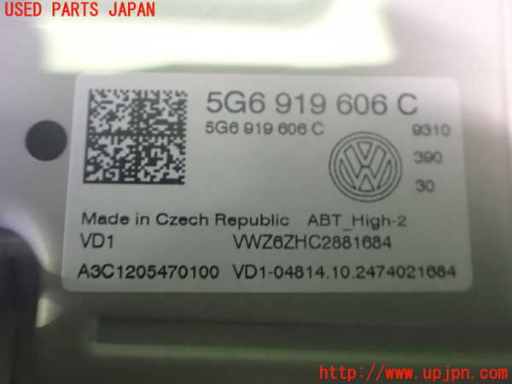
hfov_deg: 60.0
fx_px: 444
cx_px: 256
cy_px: 192
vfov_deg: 46.8
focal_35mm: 30
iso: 1600
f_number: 2.3
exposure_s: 1/25
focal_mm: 5.4
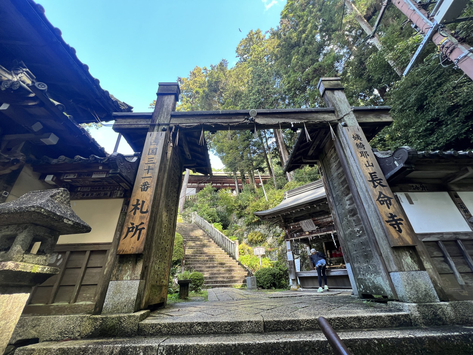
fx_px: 178
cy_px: 178
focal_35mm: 13
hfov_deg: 106.2
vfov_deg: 89.9
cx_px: 236
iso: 64
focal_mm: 1.57
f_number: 1.8
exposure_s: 1/99
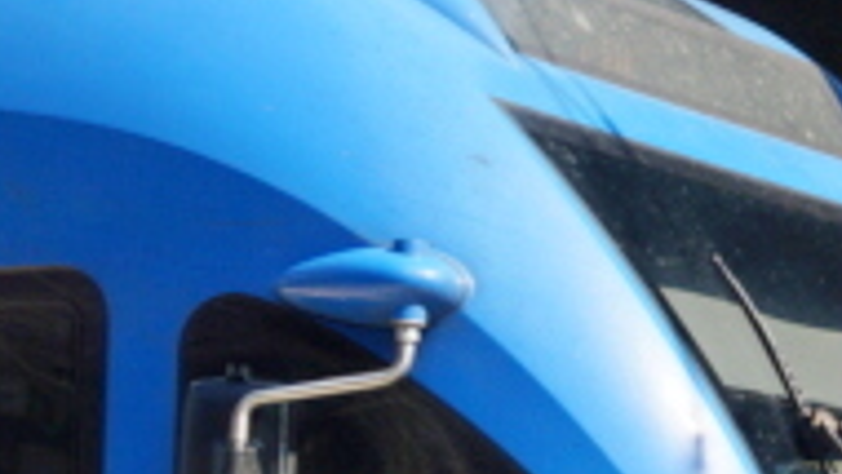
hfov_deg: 14.1
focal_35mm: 132
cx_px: 1591
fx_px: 2948
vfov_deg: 9.0
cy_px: 653
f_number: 7.1
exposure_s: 1/200
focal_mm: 20
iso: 100
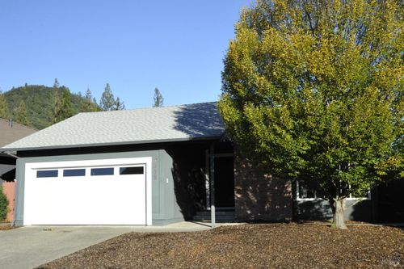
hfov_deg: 42.8
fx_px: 516
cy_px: 134
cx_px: 202
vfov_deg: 29.2
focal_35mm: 46
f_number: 8
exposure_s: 1/8000
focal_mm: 46
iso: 8000
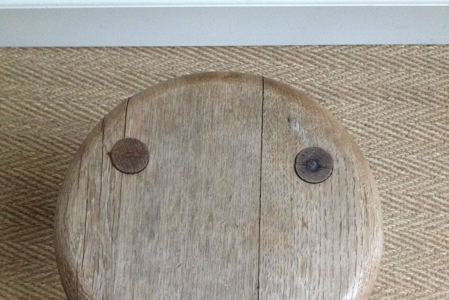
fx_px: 611
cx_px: 225
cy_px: 263
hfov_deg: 40.3
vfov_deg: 26.7
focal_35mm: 49
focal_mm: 4.28
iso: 250
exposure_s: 1/20
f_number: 2.4
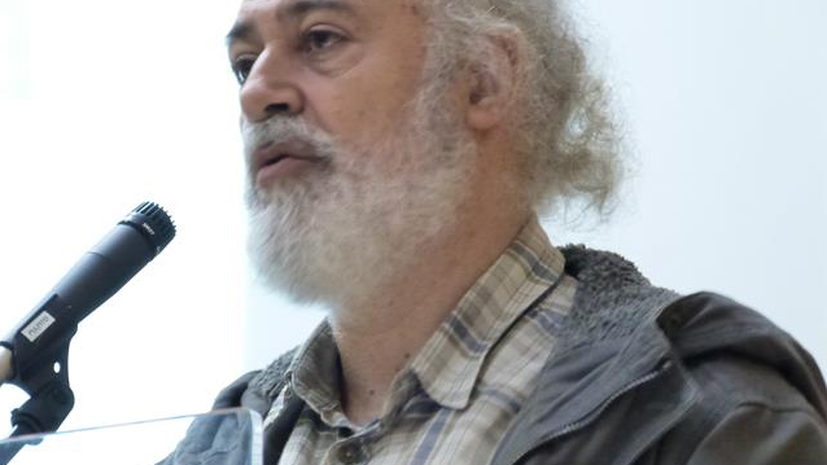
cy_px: 245
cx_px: 414
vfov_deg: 4.0
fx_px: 6667
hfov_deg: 7.1
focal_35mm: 304
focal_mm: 50
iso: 1250
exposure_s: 1/13
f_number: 4
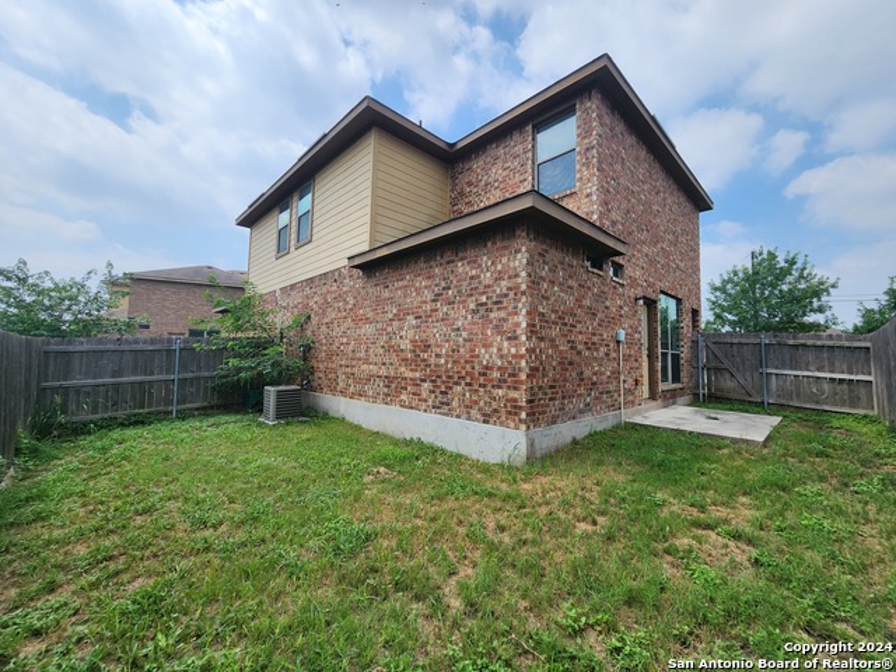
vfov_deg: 89.9
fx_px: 336
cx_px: 448
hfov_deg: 106.2
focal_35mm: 13
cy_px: 336
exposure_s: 1/2790
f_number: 2.2
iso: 50
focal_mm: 2.2
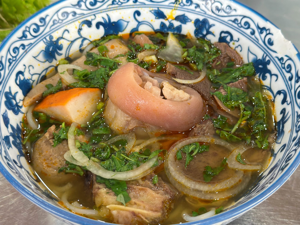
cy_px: 112
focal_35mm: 48
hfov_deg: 39.7
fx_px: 416
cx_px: 150
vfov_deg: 30.3
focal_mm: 6.86
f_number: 1.78
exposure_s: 1/50
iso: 125
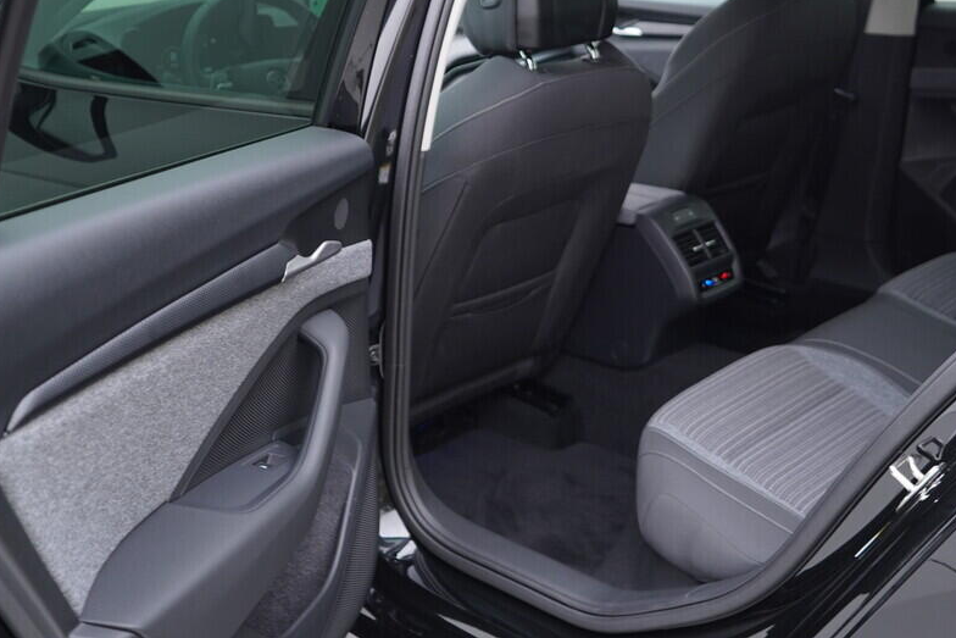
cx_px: 551
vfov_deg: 28.5
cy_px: 236
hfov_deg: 41.8
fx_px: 1248
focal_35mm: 47
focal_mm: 24
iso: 250
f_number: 2.8
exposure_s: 1/40
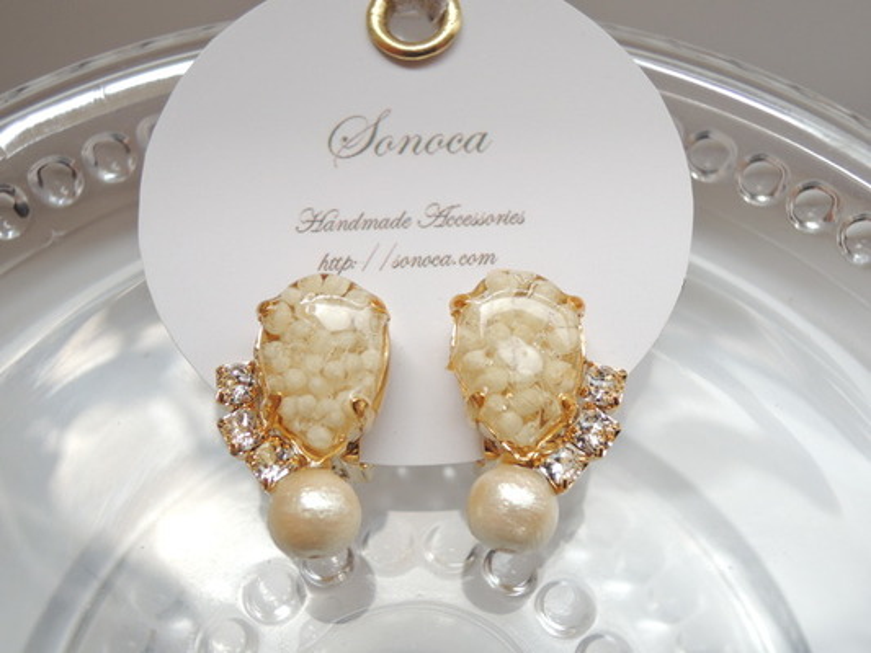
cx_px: 436
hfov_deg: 46.8
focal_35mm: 40
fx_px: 1007
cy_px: 326
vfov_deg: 36.0
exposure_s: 1/125
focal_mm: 7.2
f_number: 3.3
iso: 100
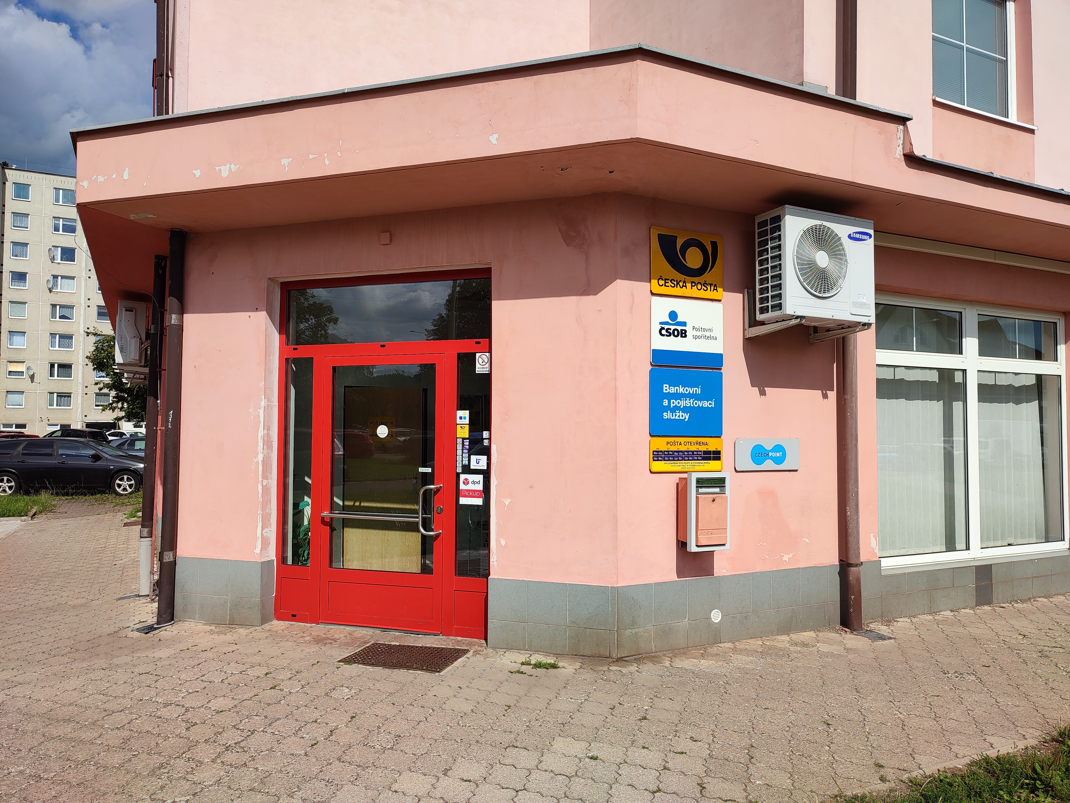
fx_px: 773
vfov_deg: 54.9
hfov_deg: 69.4
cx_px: 535
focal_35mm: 25
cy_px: 402
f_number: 1.9
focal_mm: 6.04
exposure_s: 1/1192
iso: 50
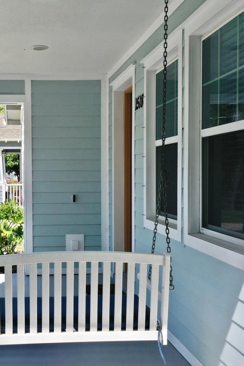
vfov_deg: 45.4
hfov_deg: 30.1
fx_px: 437
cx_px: 37
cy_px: 186
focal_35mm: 43
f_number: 11
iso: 100
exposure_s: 1/120
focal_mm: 10.26
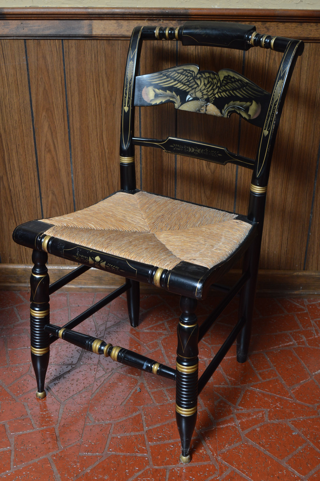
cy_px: 240
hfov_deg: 31.8
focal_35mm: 42
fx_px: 561
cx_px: 160
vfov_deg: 46.4
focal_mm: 28
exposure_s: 1/125
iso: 400
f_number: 6.3
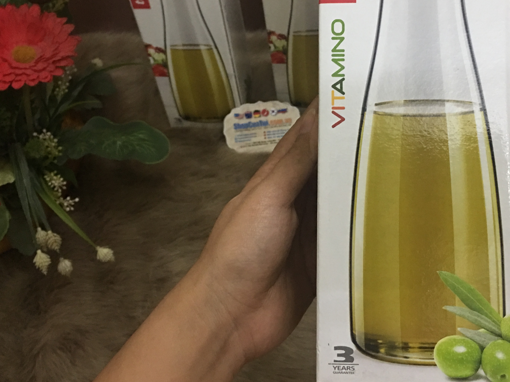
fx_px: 633
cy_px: 109
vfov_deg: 33.1
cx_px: 320
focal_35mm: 43
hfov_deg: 43.5
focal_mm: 4.15
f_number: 2.2
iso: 80
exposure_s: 1/10
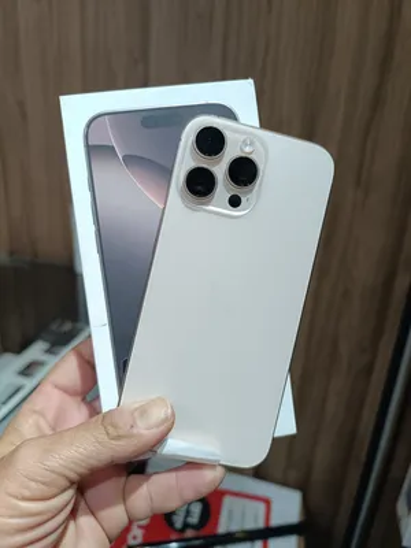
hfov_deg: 56.8
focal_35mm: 24
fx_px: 380
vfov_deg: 71.6
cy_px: 274
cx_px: 206
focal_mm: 6.14
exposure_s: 1/100
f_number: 1.65
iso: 623
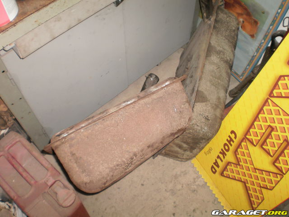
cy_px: 108
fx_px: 301
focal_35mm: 36
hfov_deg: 51.4
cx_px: 144
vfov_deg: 39.7
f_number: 3.1
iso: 125
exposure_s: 1/30
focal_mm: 6.3
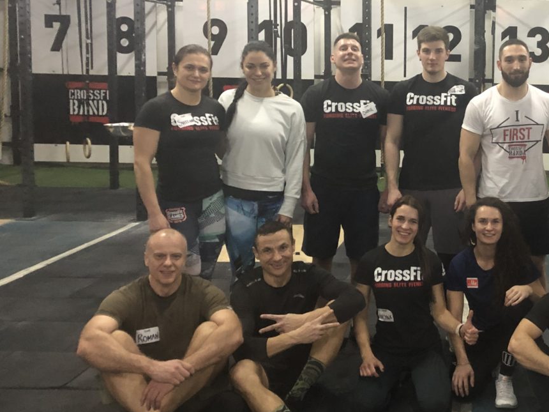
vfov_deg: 28.9
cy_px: 142
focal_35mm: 50
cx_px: 490
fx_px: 793
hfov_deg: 36.0
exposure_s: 1/5
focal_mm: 4
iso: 100
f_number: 1.8
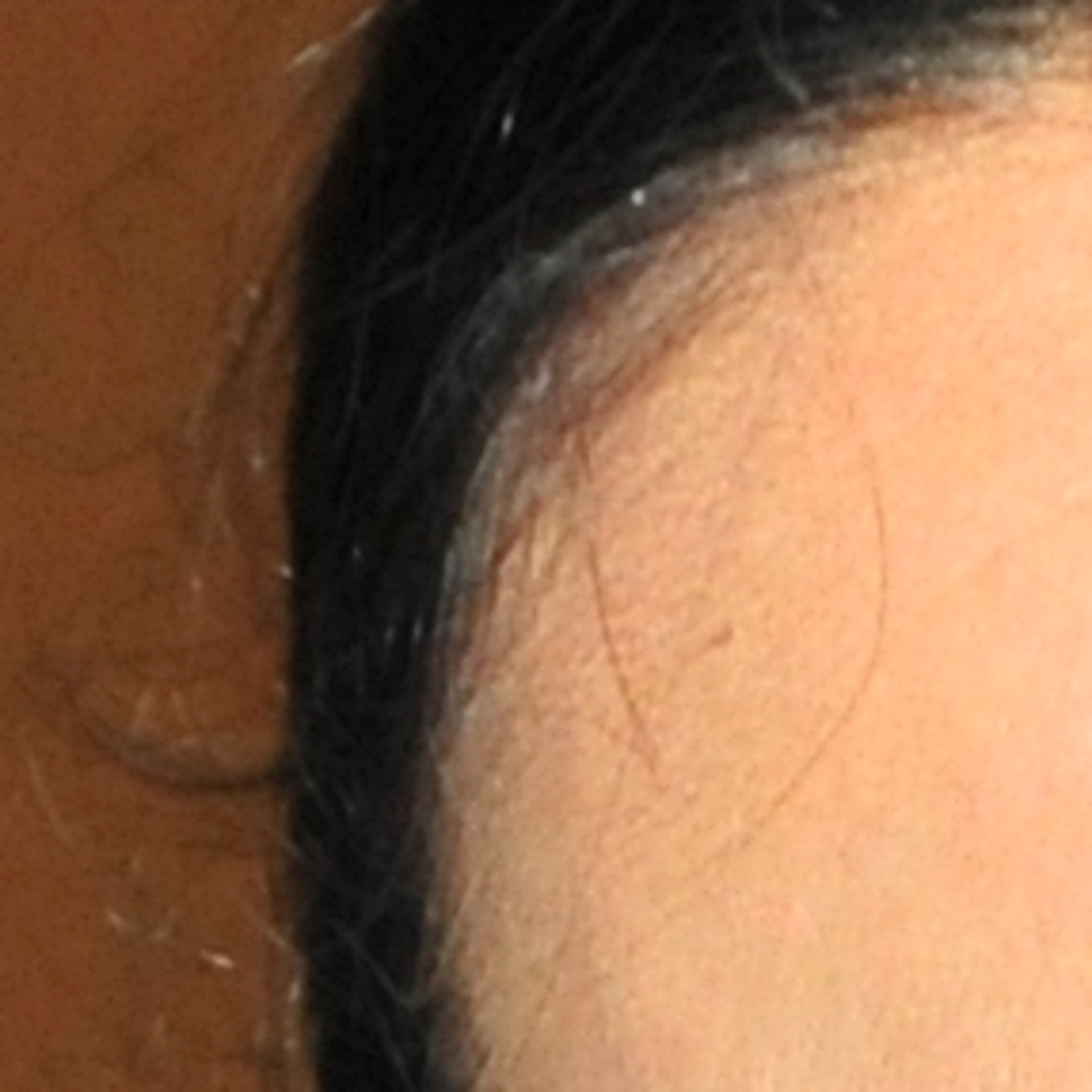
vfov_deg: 7.9
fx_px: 7673
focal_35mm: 215
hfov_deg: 7.9
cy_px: 1836
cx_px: 1876
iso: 2000
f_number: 2.8
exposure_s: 1/160
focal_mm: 48
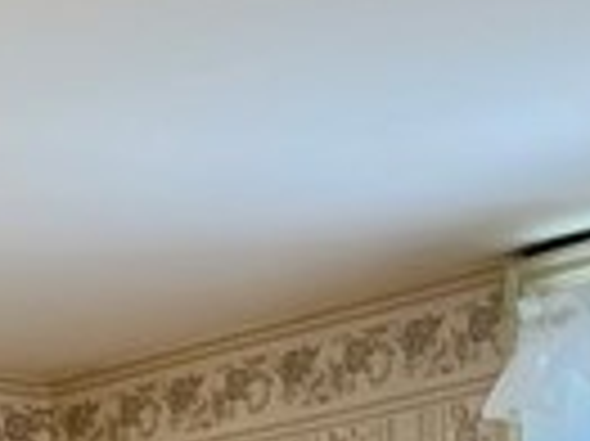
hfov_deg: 9.7
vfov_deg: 6.9
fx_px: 3474
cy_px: 1017
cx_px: 459
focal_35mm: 204
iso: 50
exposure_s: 1/155
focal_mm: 5.7
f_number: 1.5
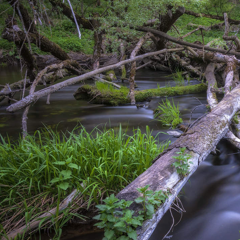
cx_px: 218
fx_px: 353
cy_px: 134
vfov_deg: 37.5
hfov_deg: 35.3
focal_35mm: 45
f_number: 16
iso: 100
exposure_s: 20
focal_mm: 18
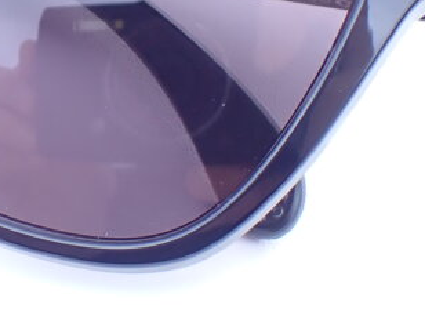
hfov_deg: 16.4
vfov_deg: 12.6
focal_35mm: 117
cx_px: -28
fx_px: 1436
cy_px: 54
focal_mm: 5.4
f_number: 2.3
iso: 100
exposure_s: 1/200
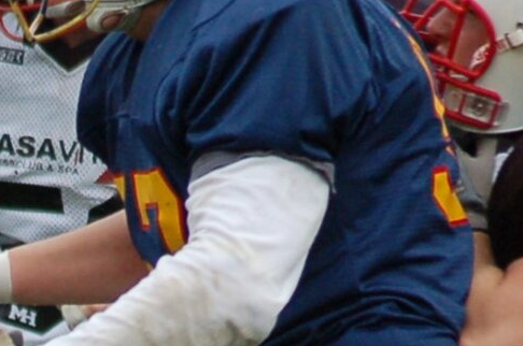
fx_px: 14775
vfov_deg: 1.3
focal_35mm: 1019
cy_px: 675
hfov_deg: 2.0
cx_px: -155
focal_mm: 150
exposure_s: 1/500
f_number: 4.5
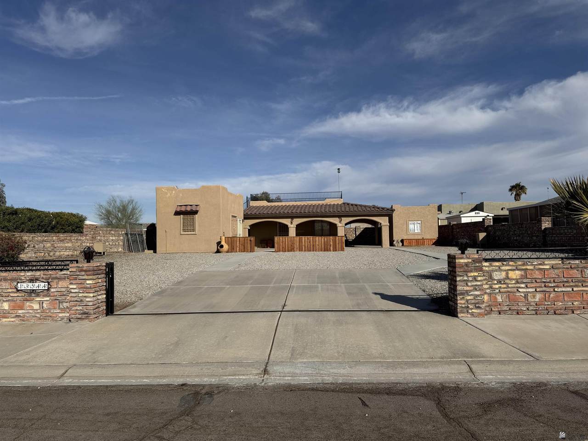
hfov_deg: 71.6
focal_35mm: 24
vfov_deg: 56.8
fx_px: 408
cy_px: 220
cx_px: 294
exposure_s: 1/12346
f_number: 1.78
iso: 80
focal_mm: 6.76
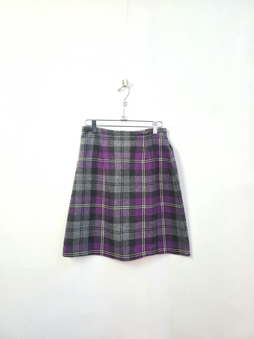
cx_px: 127
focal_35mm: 23
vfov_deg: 73.9
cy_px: 170
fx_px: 225
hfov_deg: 58.9
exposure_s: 1/120
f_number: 1.7
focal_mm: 6.3
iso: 200
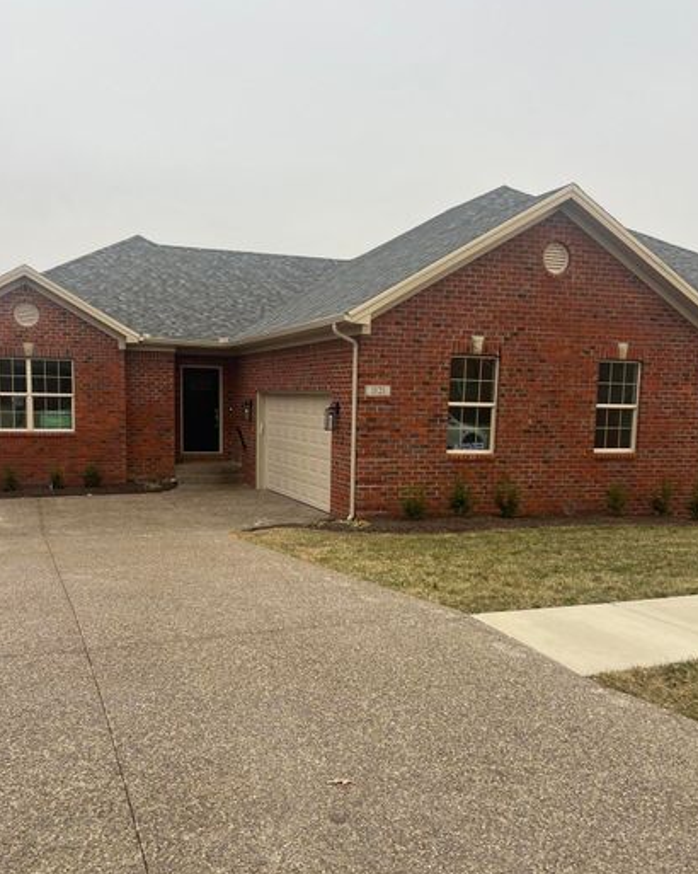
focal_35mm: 33
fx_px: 853
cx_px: 327
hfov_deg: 44.5
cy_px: 495
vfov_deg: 54.1
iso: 50
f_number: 1.5
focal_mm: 5.7
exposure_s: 1/395
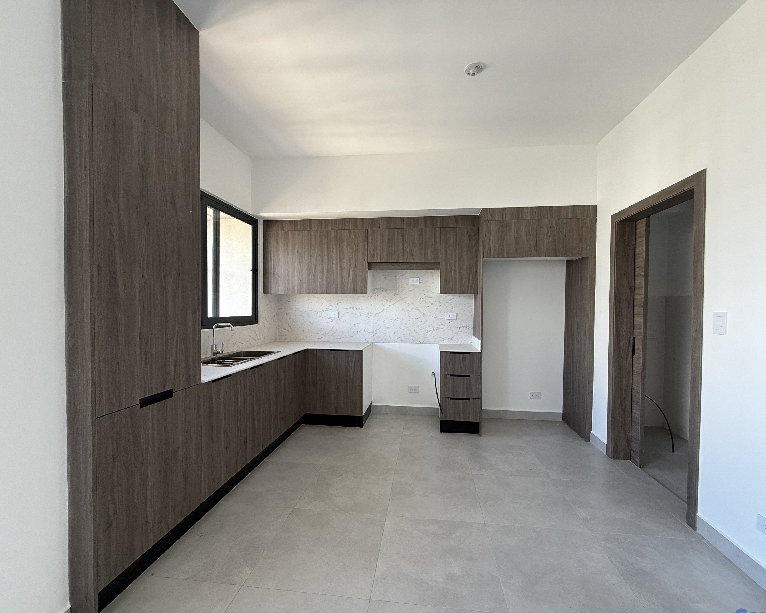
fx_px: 340
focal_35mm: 15
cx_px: 393
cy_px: 315
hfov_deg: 96.8
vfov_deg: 84.0
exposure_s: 1/99
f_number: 2.2
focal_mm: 2.22
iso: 100
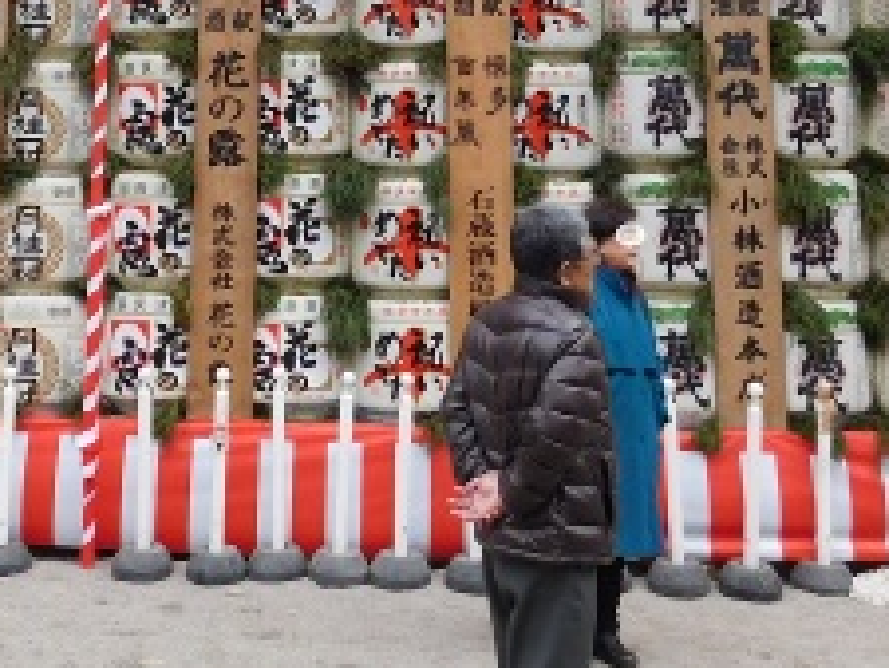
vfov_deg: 26.5
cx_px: 304
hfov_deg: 37.1
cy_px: -57
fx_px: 1310
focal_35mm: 51
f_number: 3
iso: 125
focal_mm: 4
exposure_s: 1/250
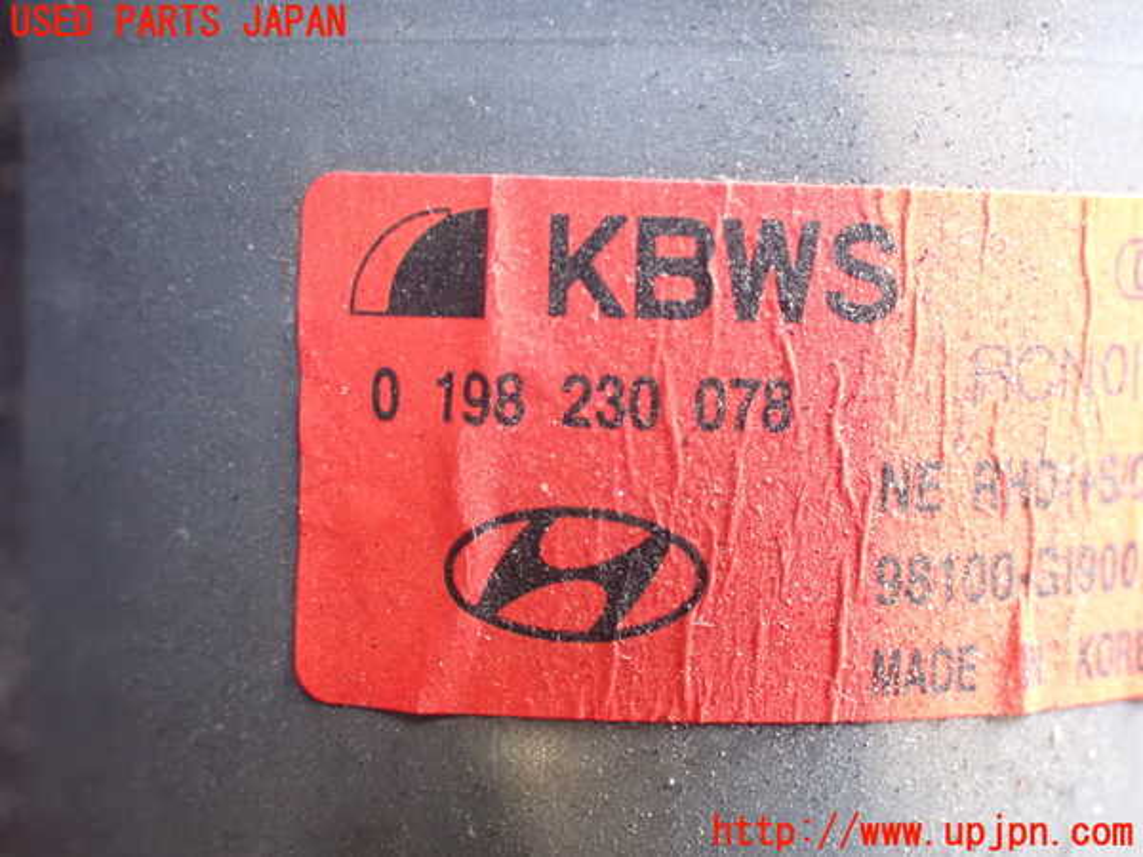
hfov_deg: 29.0
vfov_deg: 21.9
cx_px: 572
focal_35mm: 67
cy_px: 428
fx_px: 2212
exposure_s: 1/60
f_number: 3.8
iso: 1600
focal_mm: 11.88
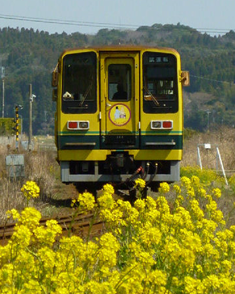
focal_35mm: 210
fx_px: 1825
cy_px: 154
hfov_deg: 7.4
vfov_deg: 9.2
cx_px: 117
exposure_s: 1/1300
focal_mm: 36
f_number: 5.9
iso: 500
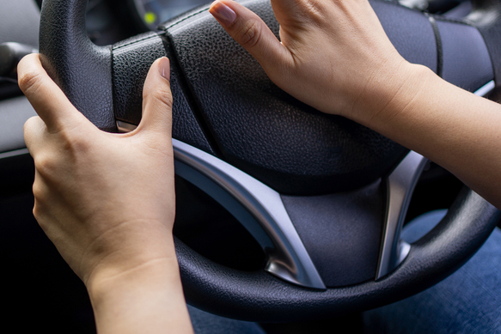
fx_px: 835
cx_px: 197
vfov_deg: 22.5
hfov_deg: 33.3
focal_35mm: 60
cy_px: 95
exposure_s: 1/100
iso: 100
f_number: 2.2
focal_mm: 35
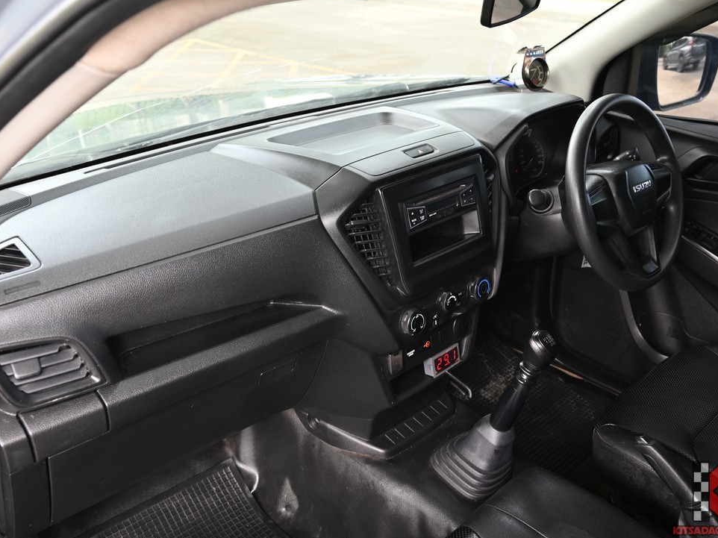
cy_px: 268
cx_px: 360
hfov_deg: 55.4
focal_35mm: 33
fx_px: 684
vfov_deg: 42.9
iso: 140
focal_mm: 30
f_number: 5.6
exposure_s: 1/30
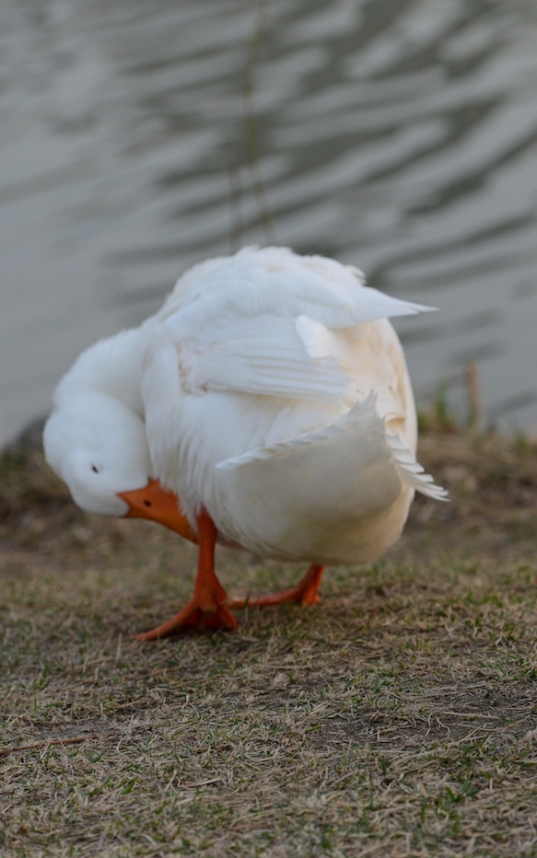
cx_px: 619
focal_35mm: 230
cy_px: 486
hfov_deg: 5.7
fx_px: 5382
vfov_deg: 9.1
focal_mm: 130
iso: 640
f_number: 4.5
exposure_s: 1/800
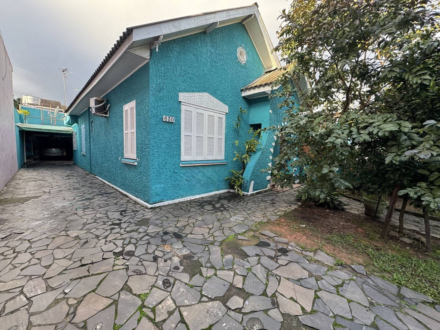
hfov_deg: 102.1
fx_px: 178
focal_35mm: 14
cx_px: 220
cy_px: 165
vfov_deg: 85.7
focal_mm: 2.22
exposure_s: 1/103
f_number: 2.2
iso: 40
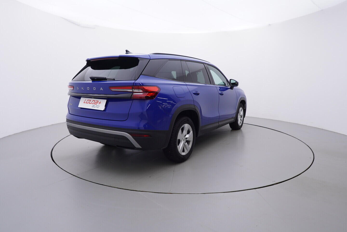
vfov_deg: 56.2
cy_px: 116
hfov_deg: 77.3
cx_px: 174
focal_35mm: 22
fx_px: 217
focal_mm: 15
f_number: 5
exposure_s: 1/80
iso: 200
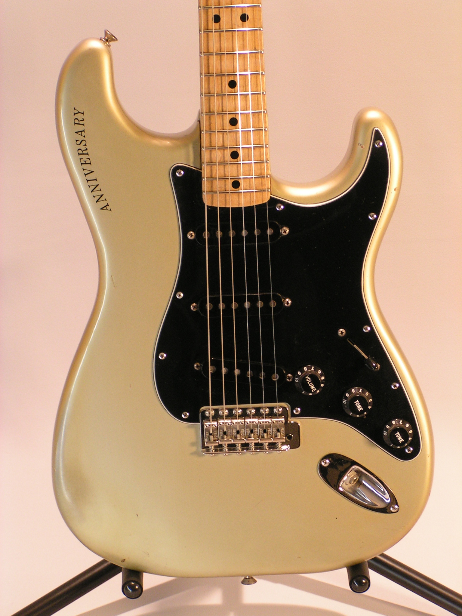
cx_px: 231
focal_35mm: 131
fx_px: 2331
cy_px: 308
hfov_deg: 11.3
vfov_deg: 15.1
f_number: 5
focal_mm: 20
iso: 100
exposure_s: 1/6
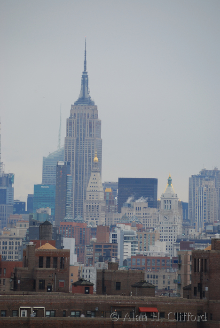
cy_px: 164
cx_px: 110
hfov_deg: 4.6
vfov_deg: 6.9
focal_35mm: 300
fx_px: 2744
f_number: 5.6
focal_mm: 200
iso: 200
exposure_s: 1/250
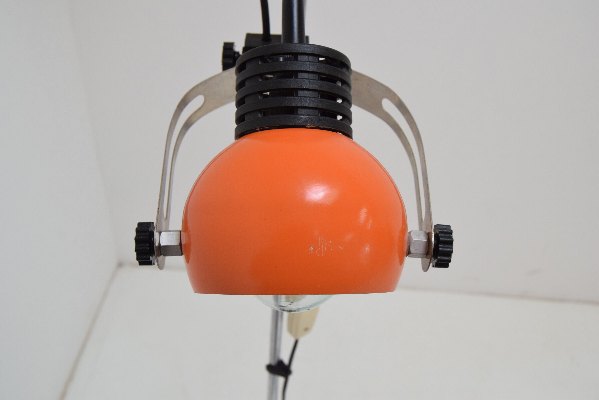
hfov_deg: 53.1
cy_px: 200
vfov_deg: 36.9
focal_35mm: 36
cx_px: 300
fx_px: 599
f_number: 6.3
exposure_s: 1/160
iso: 1600
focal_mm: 24
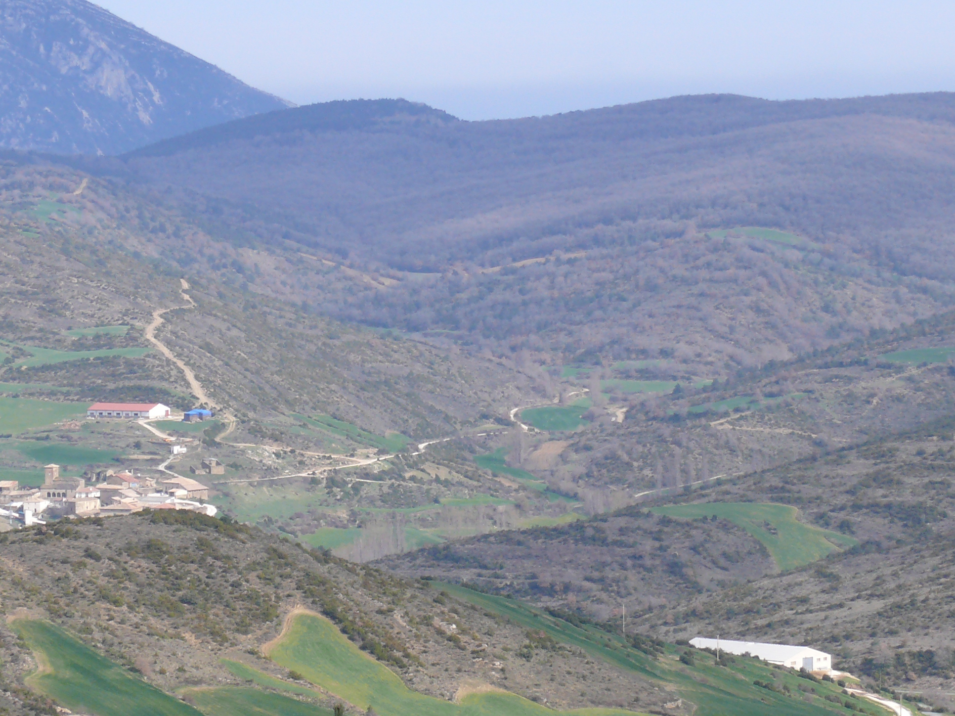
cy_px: 532
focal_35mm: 170
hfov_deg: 11.6
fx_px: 4690
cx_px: 382
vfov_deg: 8.7
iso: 100
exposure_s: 1/400
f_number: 5.6
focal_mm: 18.6
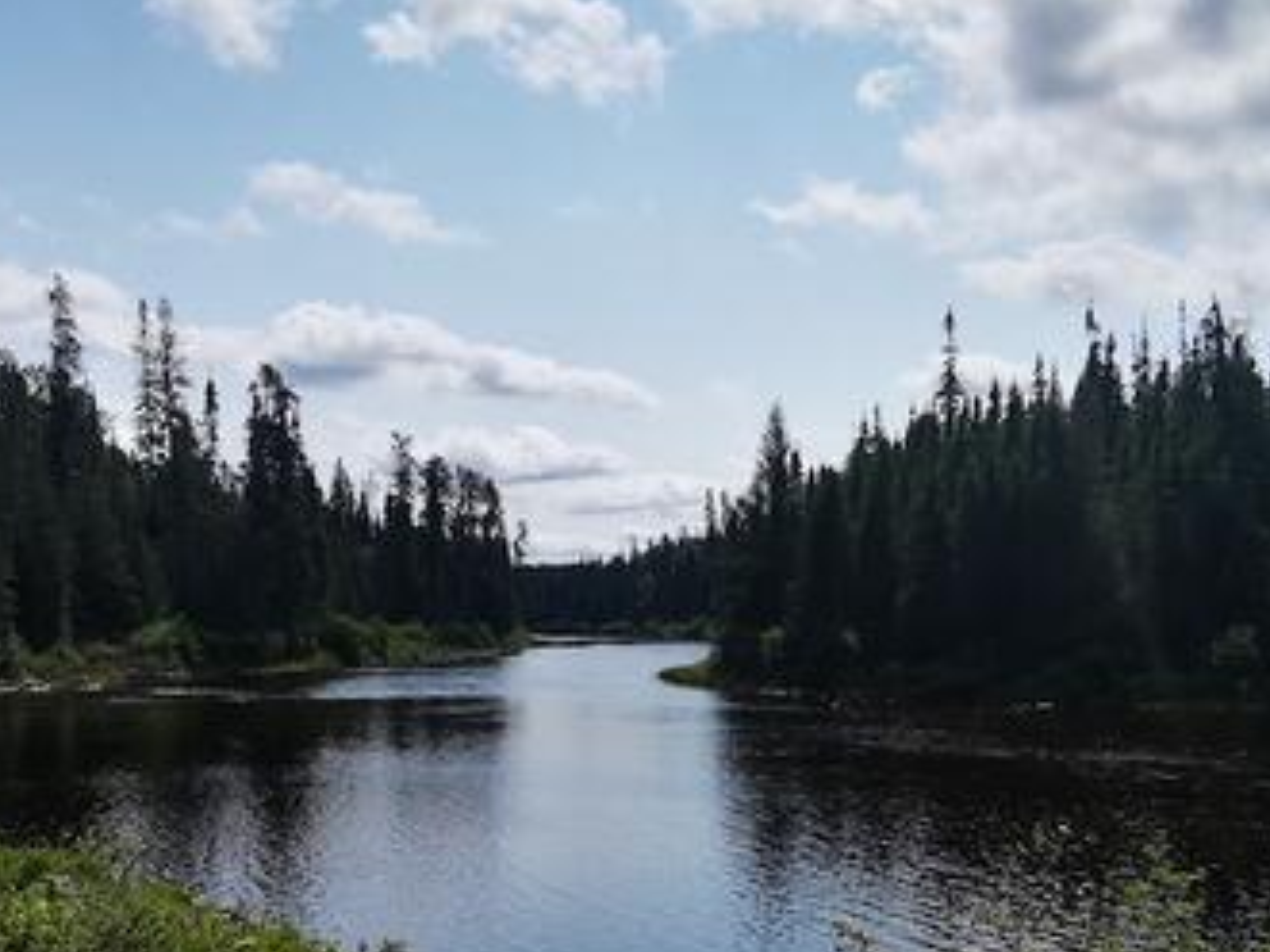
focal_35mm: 38
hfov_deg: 48.9
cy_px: 689
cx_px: 579
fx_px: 1394
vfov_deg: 37.0
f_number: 2.2
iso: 50
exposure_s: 1/2717
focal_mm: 2.26
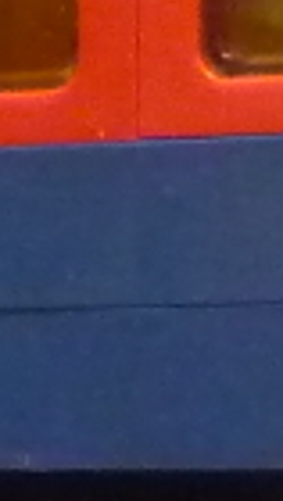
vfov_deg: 7.1
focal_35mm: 302
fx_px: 4019
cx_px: -39
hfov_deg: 4.0
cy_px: 311
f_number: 2.8
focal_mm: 5.5
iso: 800
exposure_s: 1/15
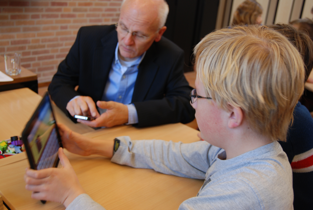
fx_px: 340
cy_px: 105
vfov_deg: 34.4
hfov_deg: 49.5
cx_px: 156
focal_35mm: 39
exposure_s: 1/30
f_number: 4
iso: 200
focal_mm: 26
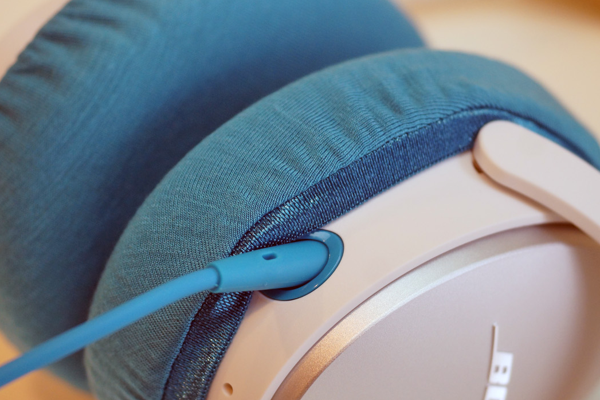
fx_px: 2866
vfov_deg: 8.0
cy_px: 261
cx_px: 296
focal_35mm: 172
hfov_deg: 11.9
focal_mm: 80
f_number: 4.5
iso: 400
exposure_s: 1/125
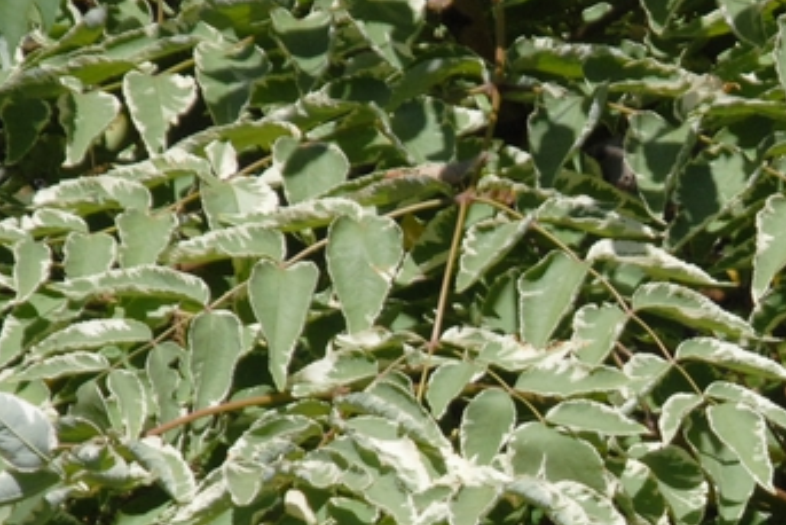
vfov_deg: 2.4
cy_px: 618
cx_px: 960
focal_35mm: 583
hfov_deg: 3.5
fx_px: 12734
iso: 400
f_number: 10
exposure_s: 1/400
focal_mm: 130
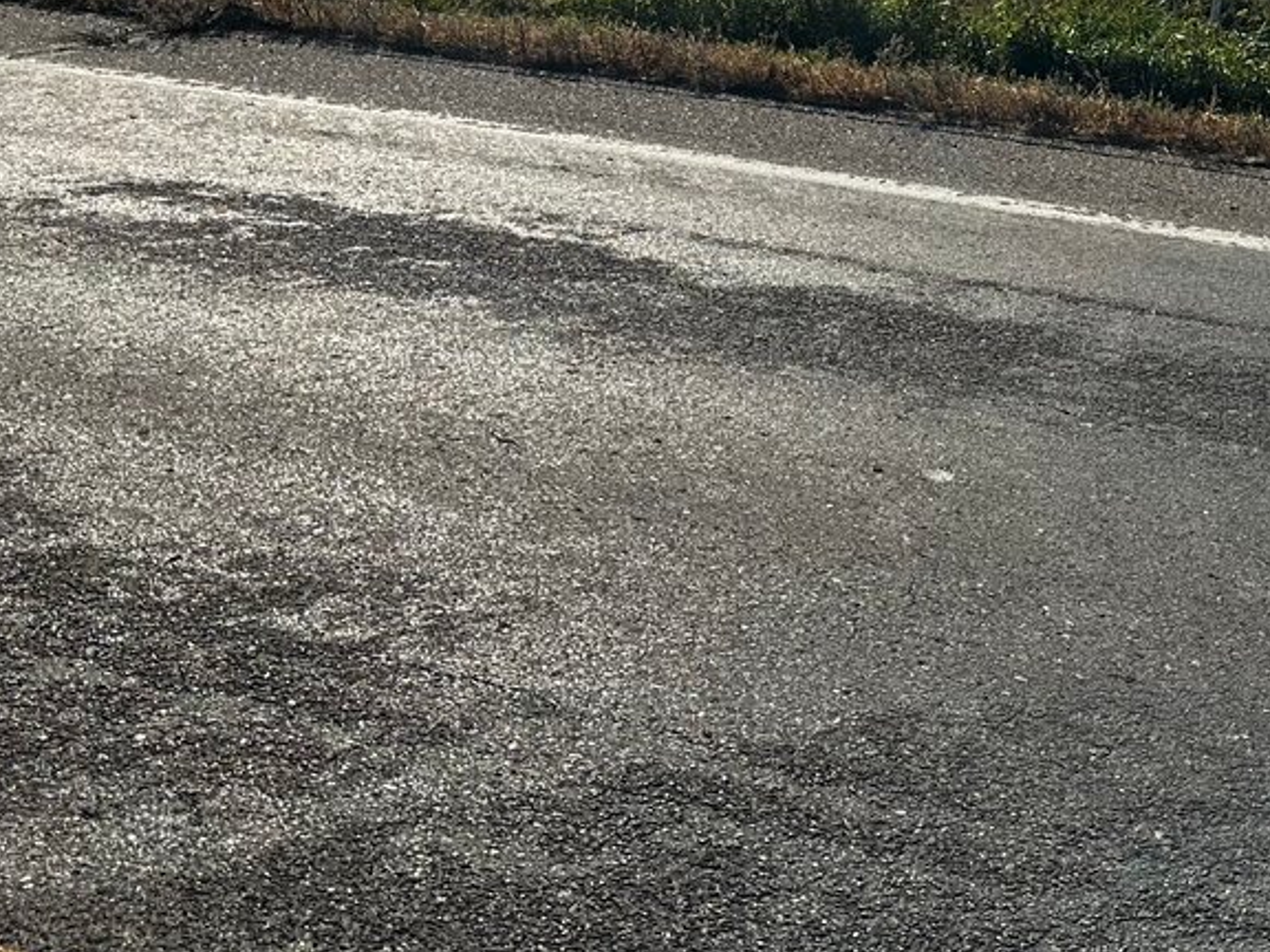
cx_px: 907
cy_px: -177
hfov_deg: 30.4
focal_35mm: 63
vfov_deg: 21.7
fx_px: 2311
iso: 80
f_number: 1.78
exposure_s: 1/7576
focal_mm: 6.86
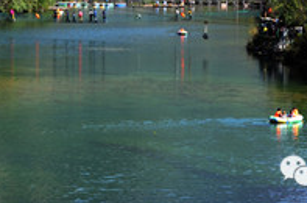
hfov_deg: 12.9
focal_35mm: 160
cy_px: -48
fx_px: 1360
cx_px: 134
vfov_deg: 8.4
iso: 200
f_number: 6.7
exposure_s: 1/180
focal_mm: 42
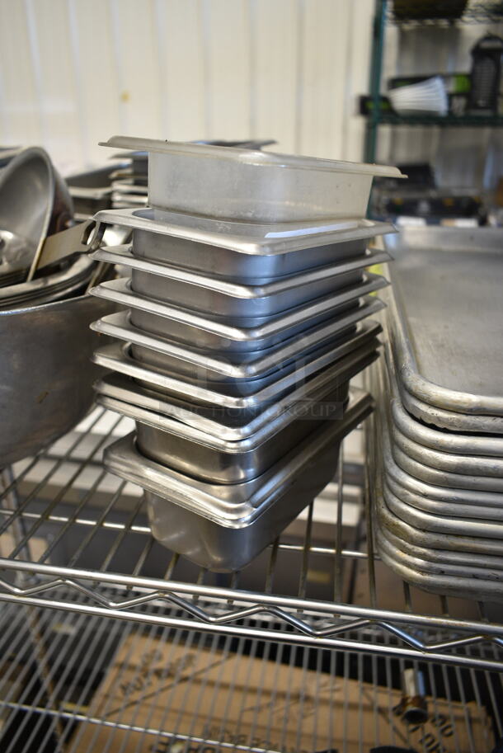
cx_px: 252
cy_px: 376
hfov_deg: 48.0
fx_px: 565
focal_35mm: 27
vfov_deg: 67.3
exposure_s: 1/30
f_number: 3.5
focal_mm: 18
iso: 400
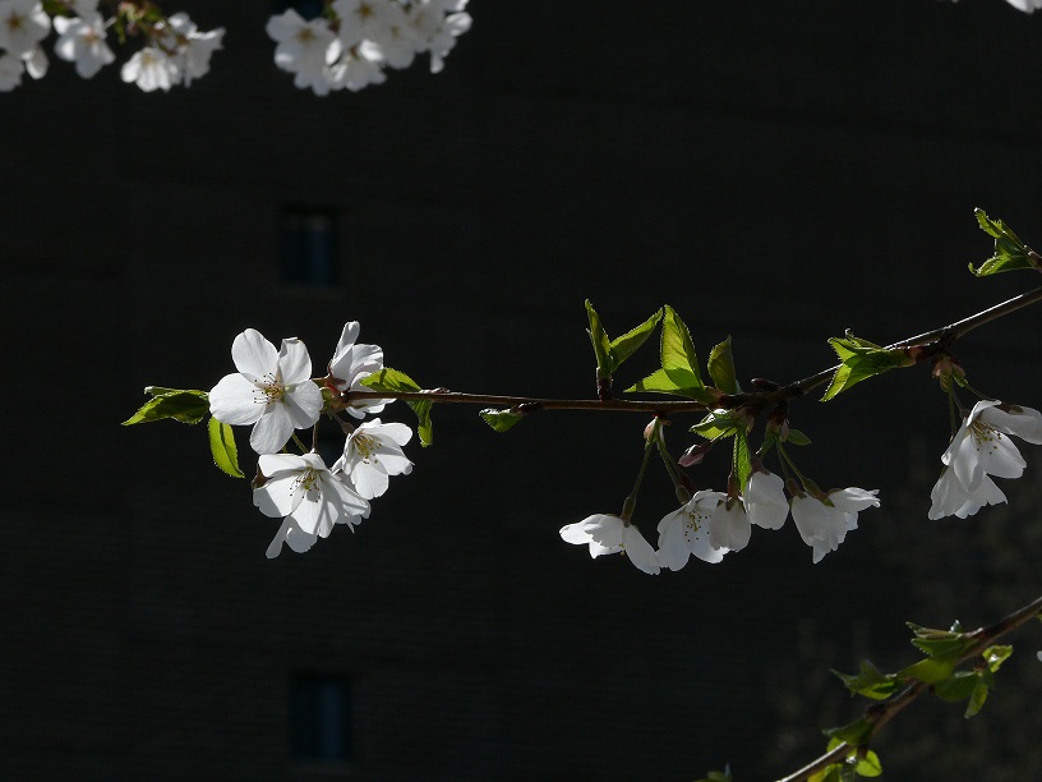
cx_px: 521
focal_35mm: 174
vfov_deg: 8.5
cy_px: 391
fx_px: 5238
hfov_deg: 11.4
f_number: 6.3
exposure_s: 1/1000
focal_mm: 33.1
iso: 100
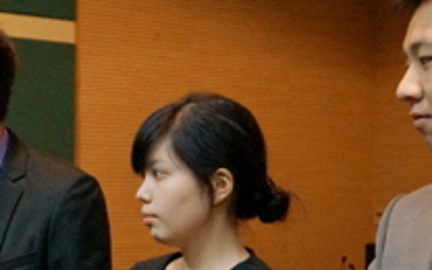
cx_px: -64
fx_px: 1142
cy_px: 287
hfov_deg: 20.3
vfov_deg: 13.3
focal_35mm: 97
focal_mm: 22
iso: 3200
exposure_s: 1/80
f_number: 4
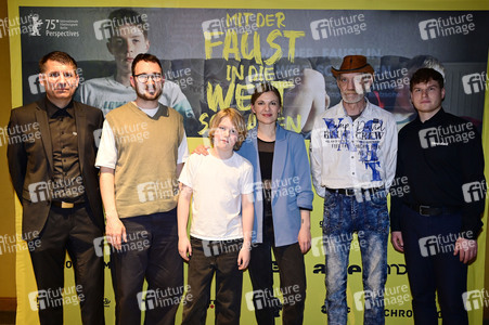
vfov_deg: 40.5
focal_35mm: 32
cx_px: 244
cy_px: 162
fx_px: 441
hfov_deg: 58.0
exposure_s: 1/200
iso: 2000
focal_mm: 32.5
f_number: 4
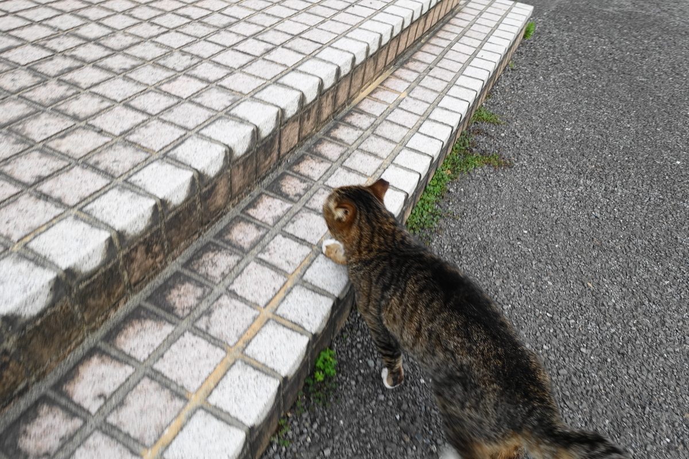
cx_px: 344
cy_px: 230
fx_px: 459
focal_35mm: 24
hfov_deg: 73.7
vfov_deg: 53.1
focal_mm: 8.8
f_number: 4
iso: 125
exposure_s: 1/80
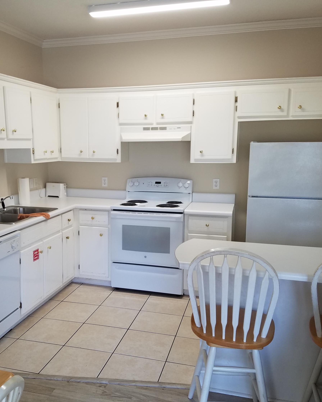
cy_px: 201
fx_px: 405
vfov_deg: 52.8
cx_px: 134
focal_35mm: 34
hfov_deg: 43.2
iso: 80
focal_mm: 4.2
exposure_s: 1/60
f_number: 1.7
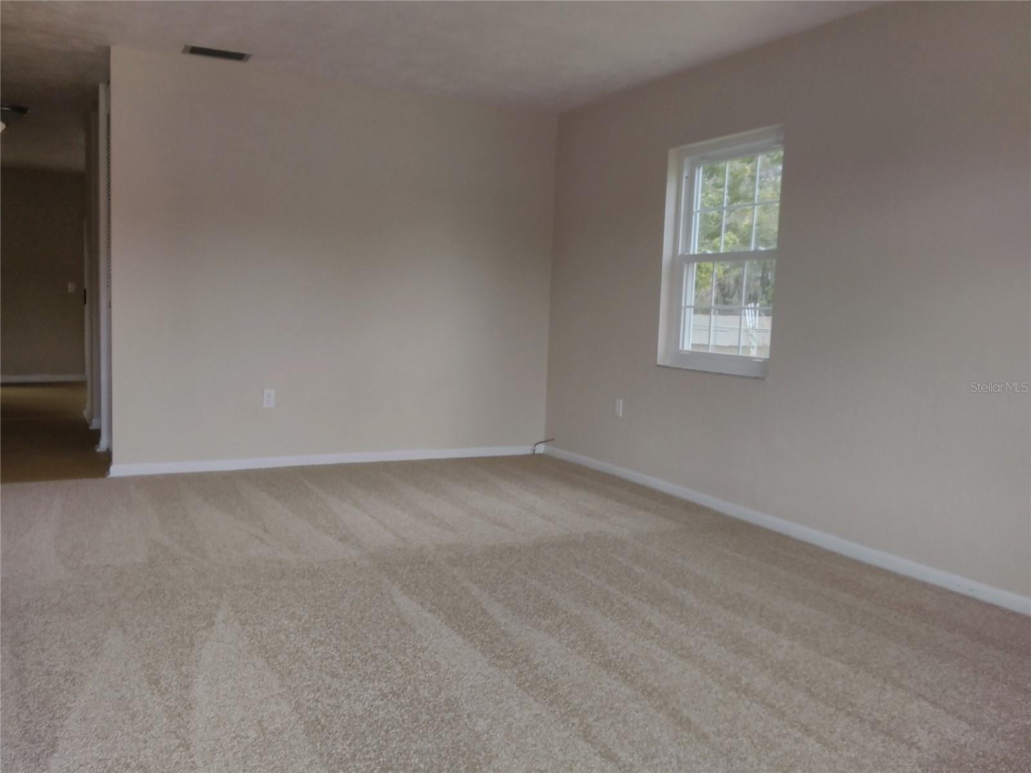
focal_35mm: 28
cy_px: 386
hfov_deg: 63.4
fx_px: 834
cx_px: 516
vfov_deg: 49.7
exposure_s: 1/60
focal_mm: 3.69
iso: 65
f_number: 2.65
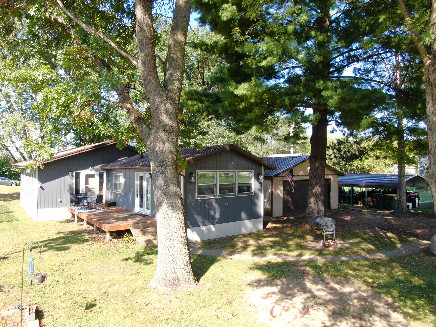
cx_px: 218
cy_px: 164
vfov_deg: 56.8
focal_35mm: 24
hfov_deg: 71.6
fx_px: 302
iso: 100
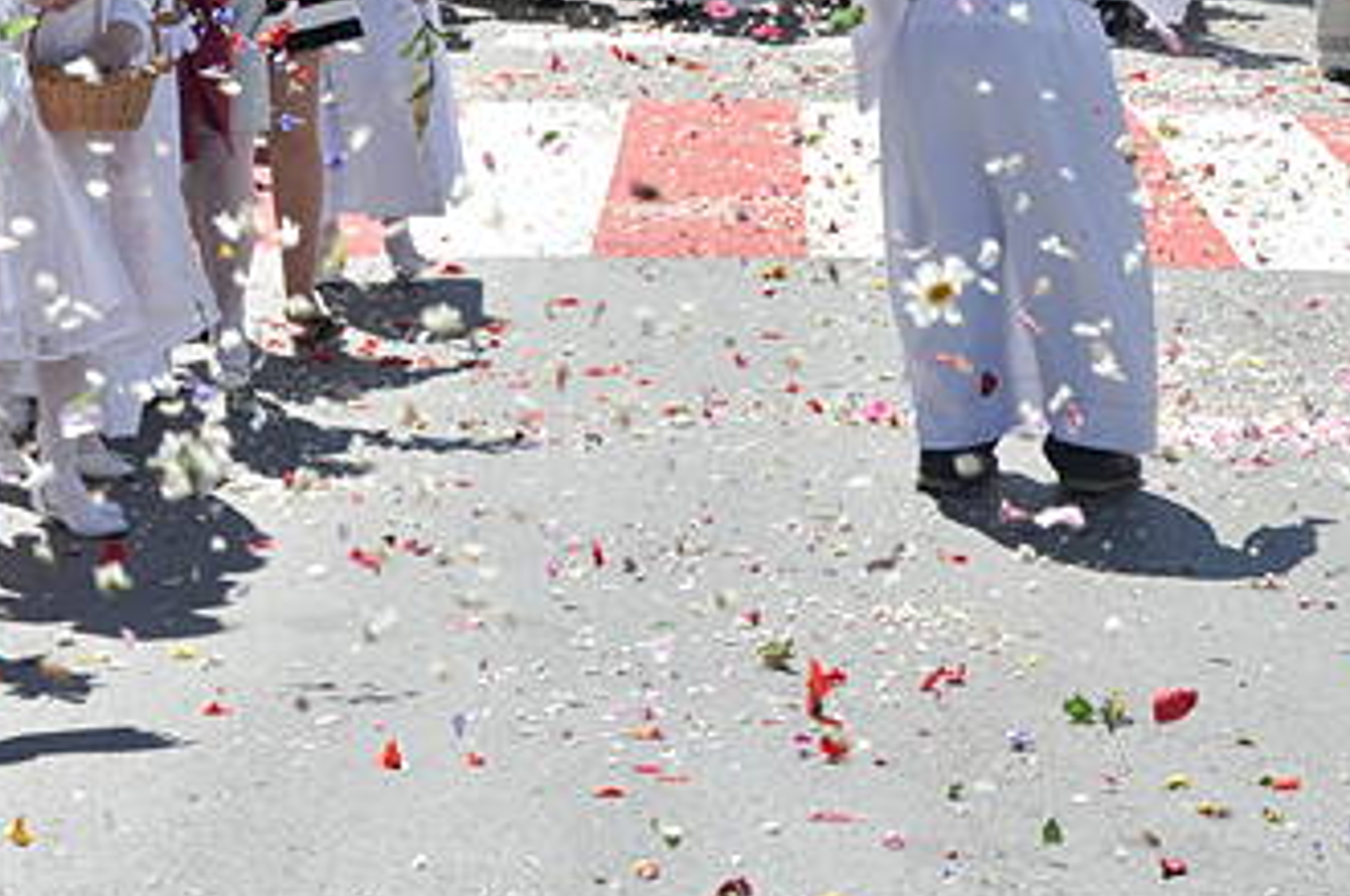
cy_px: 43
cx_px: 1105
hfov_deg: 15.1
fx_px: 5066
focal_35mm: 135
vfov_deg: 10.0
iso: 400
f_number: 11
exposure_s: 1/500
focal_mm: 35
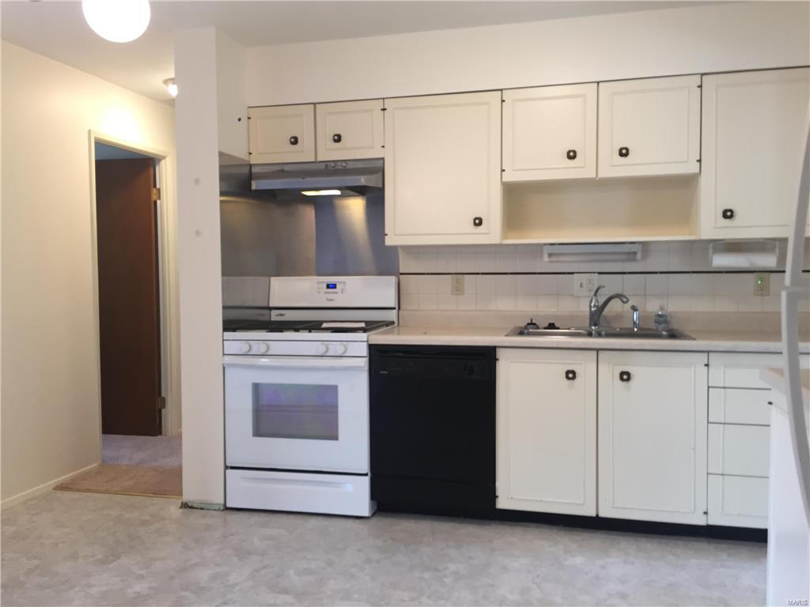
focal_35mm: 29
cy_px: 304
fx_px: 679
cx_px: 405
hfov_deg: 61.7
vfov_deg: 48.2
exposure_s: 1/30
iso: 64
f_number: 2.2
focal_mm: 4.15
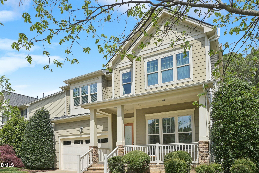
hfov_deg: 73.7
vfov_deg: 53.1
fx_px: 173
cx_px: 130
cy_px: 86
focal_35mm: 24
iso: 200
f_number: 9
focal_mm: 24
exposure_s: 1/640
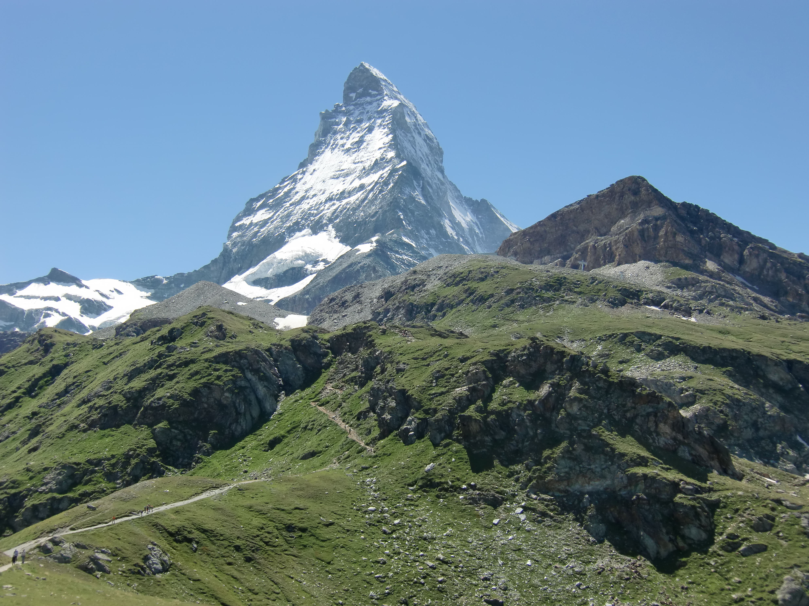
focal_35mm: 40
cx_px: 404
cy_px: 303
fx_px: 935
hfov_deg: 46.8
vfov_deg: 36.0
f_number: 3.8
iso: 64
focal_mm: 7.1
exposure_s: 1/640
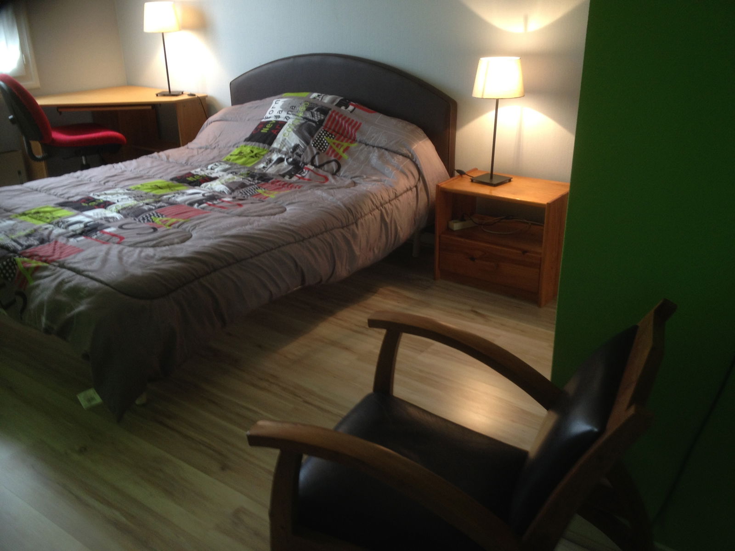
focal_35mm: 35
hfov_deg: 52.6
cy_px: 276
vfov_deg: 40.7
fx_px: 743
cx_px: 368
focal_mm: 4.28
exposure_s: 1/20
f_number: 2.4
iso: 80
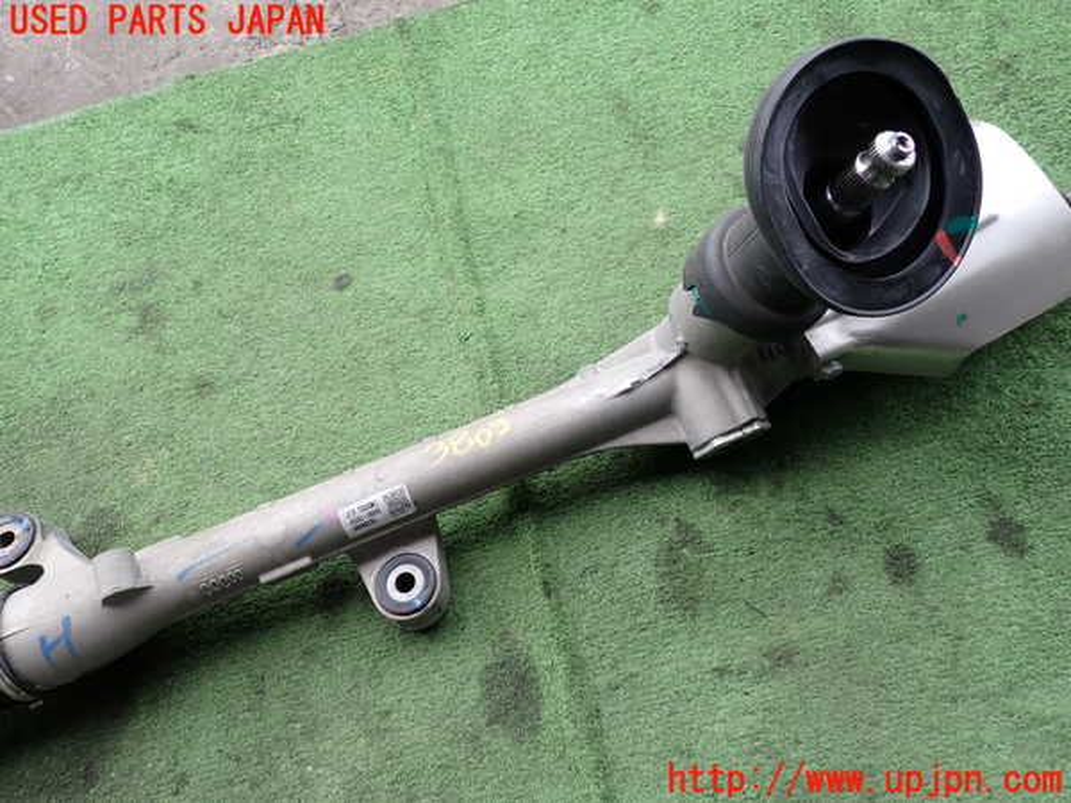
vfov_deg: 54.9
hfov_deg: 69.4
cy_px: 402
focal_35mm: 25
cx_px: 536
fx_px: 773
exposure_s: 1/160
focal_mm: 4.5
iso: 100
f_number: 2.8
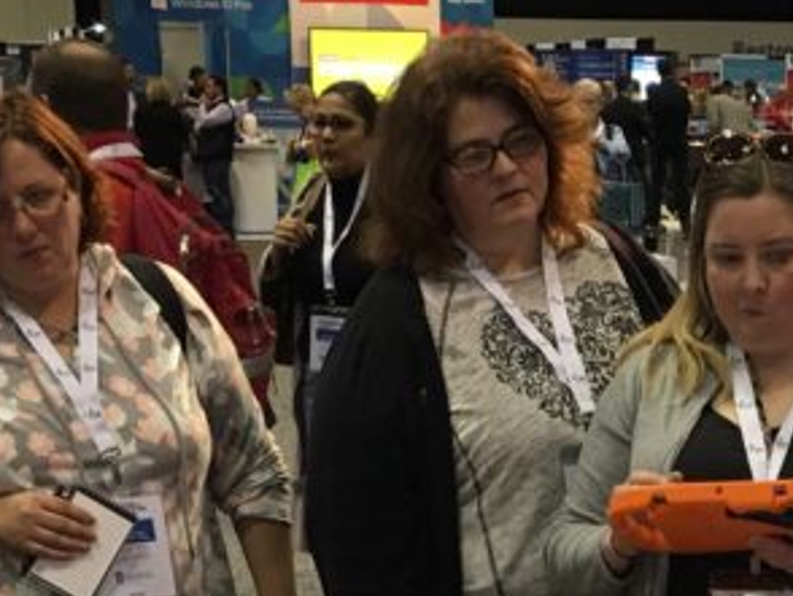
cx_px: 707
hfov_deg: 19.1
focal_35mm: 101
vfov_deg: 13.8
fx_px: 2316
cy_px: 874
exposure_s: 1/15
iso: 50
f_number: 2.2
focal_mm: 4.15
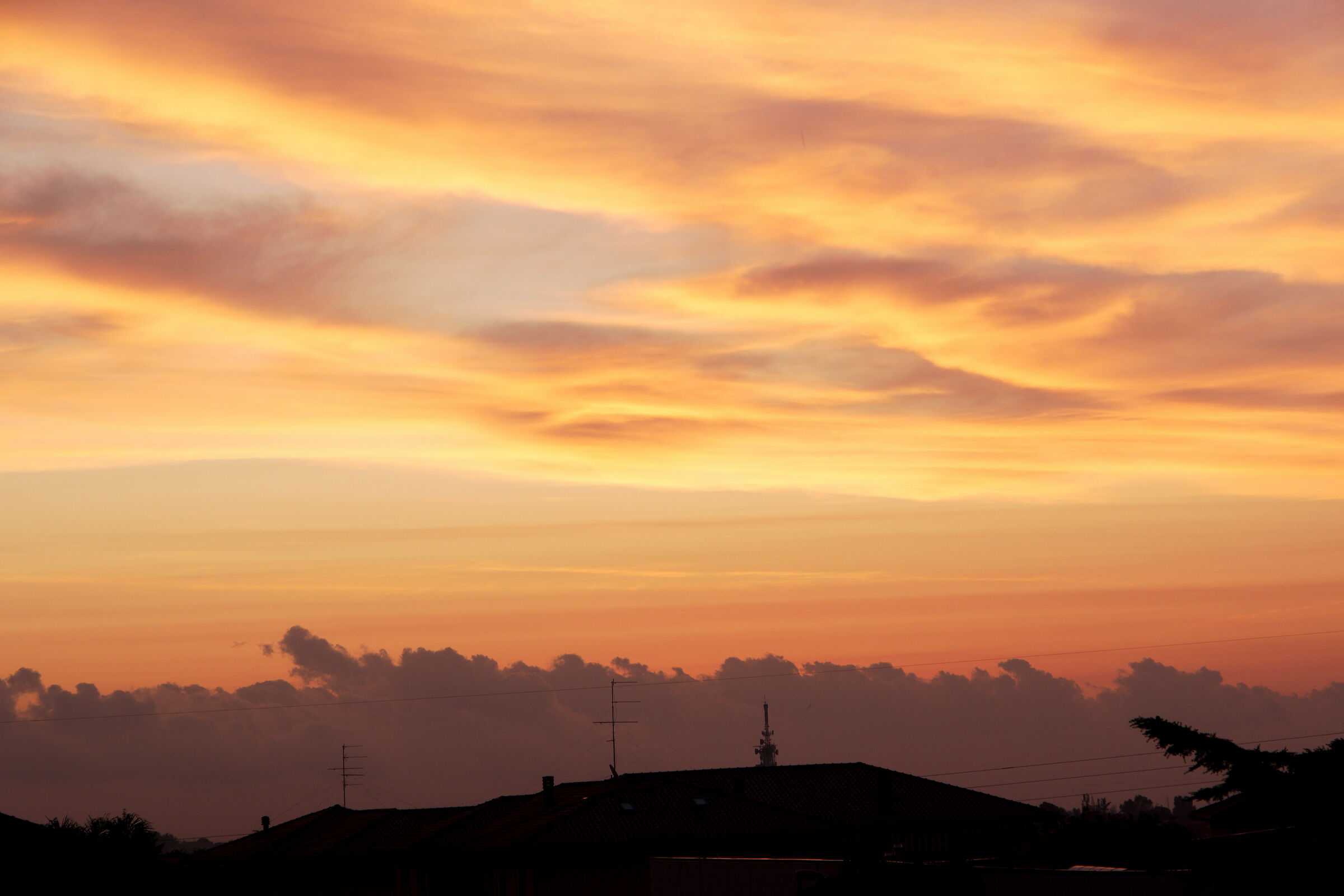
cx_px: 672
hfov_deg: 17.5
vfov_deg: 11.7
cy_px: 448
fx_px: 4368
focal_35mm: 117
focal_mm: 78
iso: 200
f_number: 11
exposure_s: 1/40
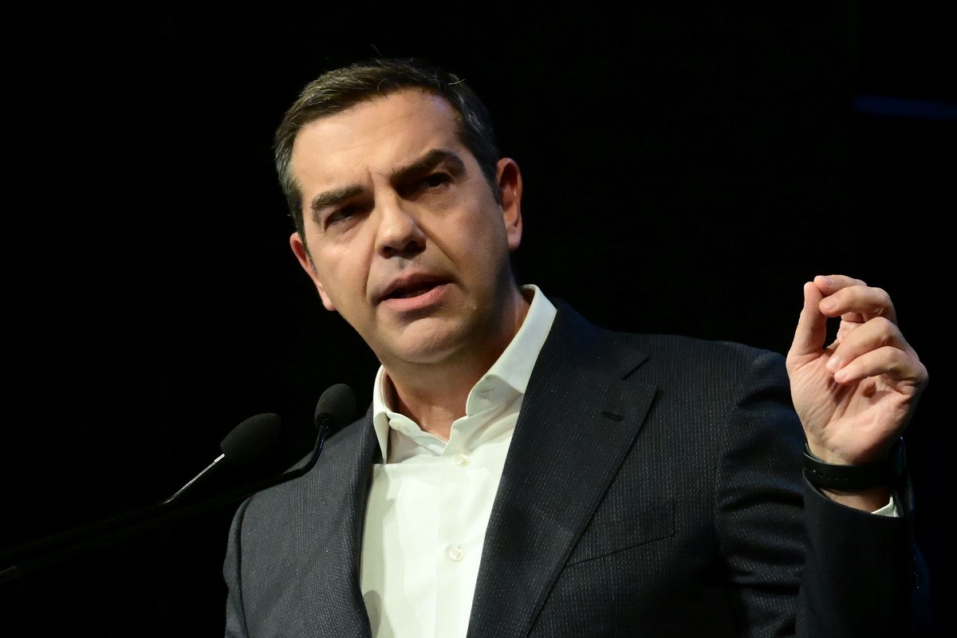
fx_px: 5582
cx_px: 478
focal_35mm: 210
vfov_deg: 6.5
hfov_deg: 9.8
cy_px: 319
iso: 8000
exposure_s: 1/500
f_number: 5.6
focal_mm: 140
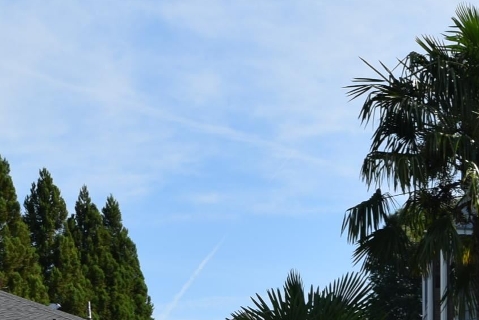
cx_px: 794
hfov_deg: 11.7
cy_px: 237
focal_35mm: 165
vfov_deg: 8.3
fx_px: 2194
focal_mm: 31
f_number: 11
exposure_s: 1/200
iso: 100
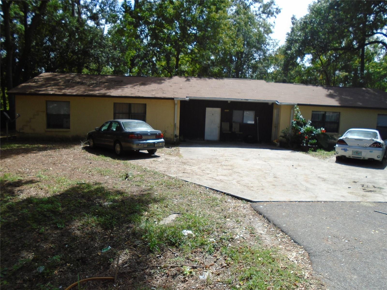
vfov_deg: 53.1
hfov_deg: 67.3
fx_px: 291
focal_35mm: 26
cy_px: 145
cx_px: 194
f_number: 3.2
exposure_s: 1/640
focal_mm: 4.6
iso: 100
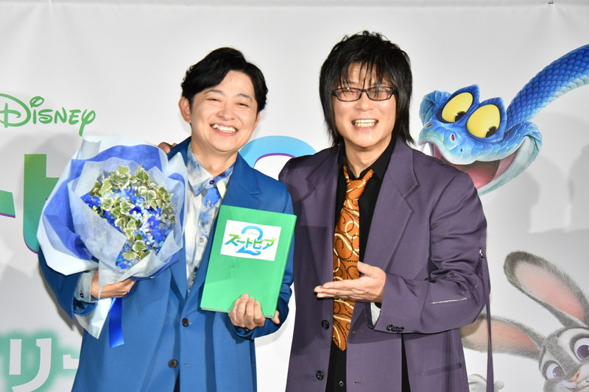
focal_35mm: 168
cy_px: 196
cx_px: 294
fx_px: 2748
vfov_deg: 8.2
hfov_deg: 12.2
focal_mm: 112
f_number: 9
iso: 1000
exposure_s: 1/250
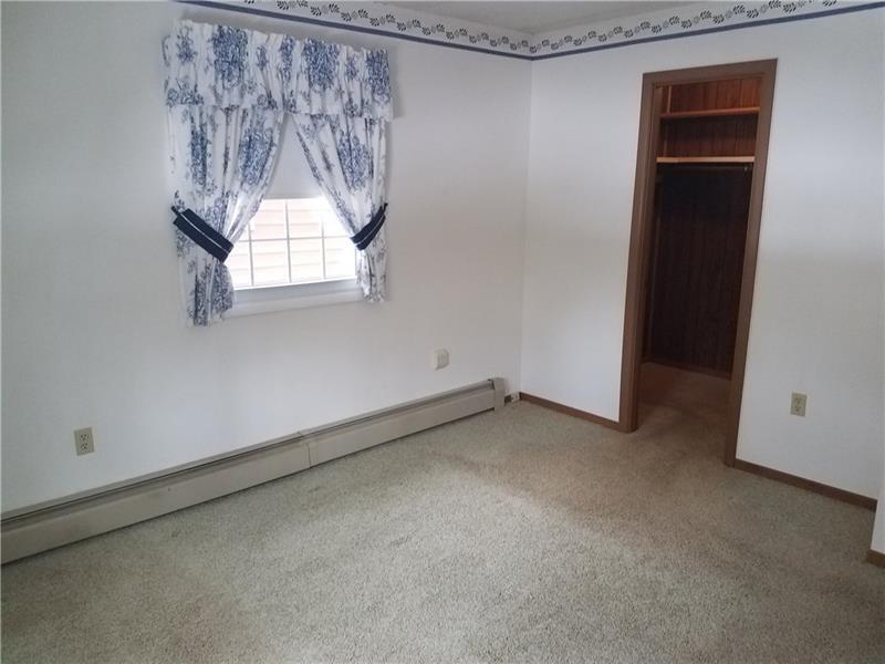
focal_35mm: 26
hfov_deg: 67.3
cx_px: 442
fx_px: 665
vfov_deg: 53.1
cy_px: 332
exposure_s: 1/60
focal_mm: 4.2
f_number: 1.7
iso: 160
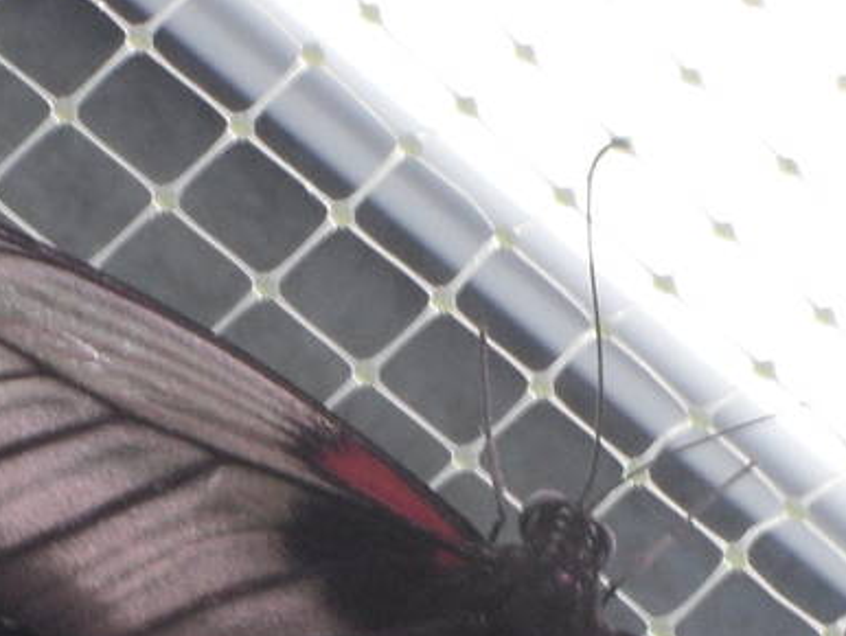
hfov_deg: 1.8
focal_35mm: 1119
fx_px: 27365
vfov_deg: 1.3
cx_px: 373
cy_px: 978
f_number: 5
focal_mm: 44.4
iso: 100
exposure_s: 1/60
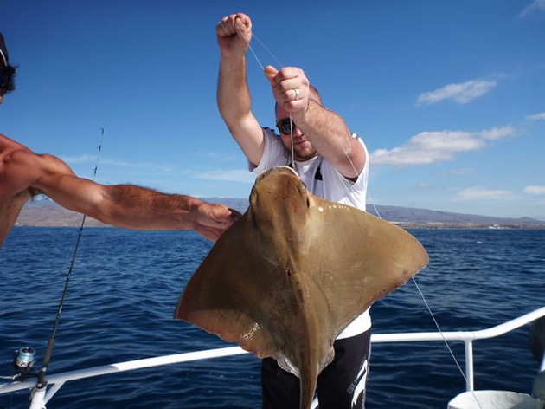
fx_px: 441
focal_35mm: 28
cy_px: 204
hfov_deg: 63.5
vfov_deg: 49.7
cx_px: 272
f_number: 3.3
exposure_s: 1/1000
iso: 100
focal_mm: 4.9
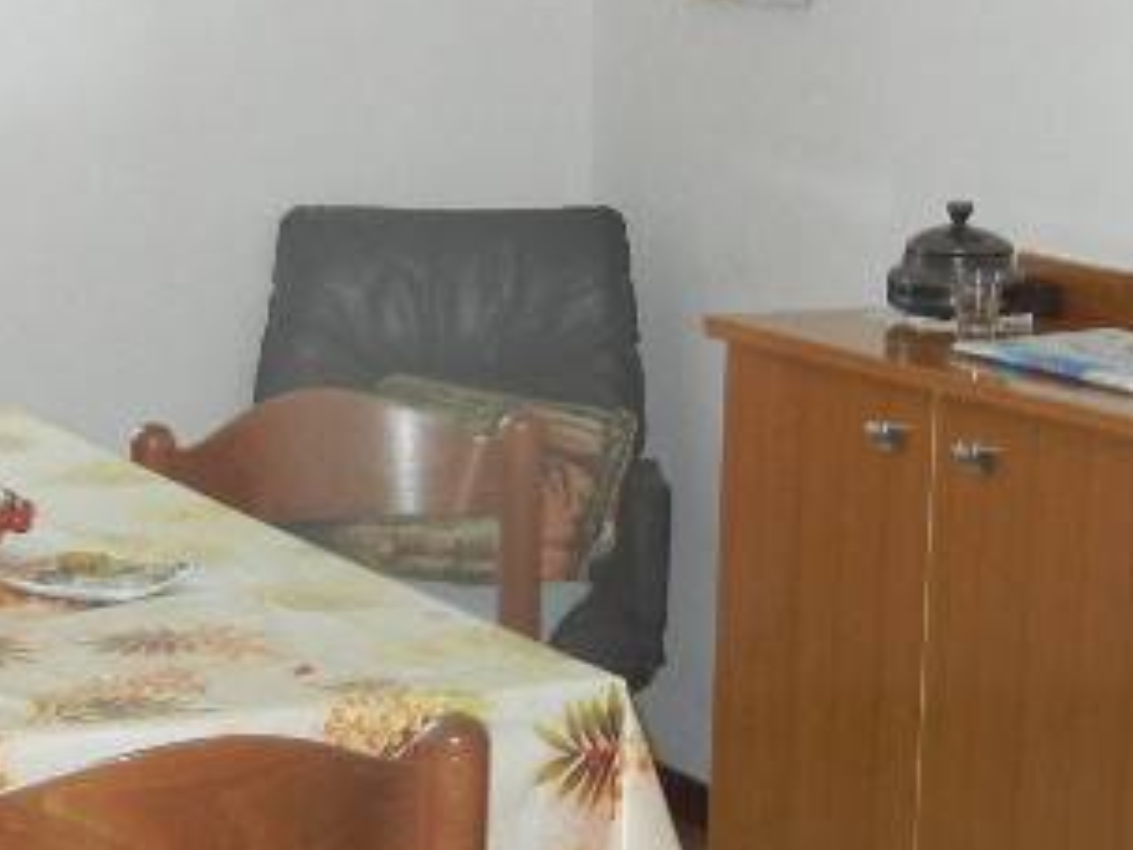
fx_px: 3306
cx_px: 145
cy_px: 224
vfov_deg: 14.6
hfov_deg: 19.2
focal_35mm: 101
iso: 200
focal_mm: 5.4
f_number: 3.5
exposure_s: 1/30
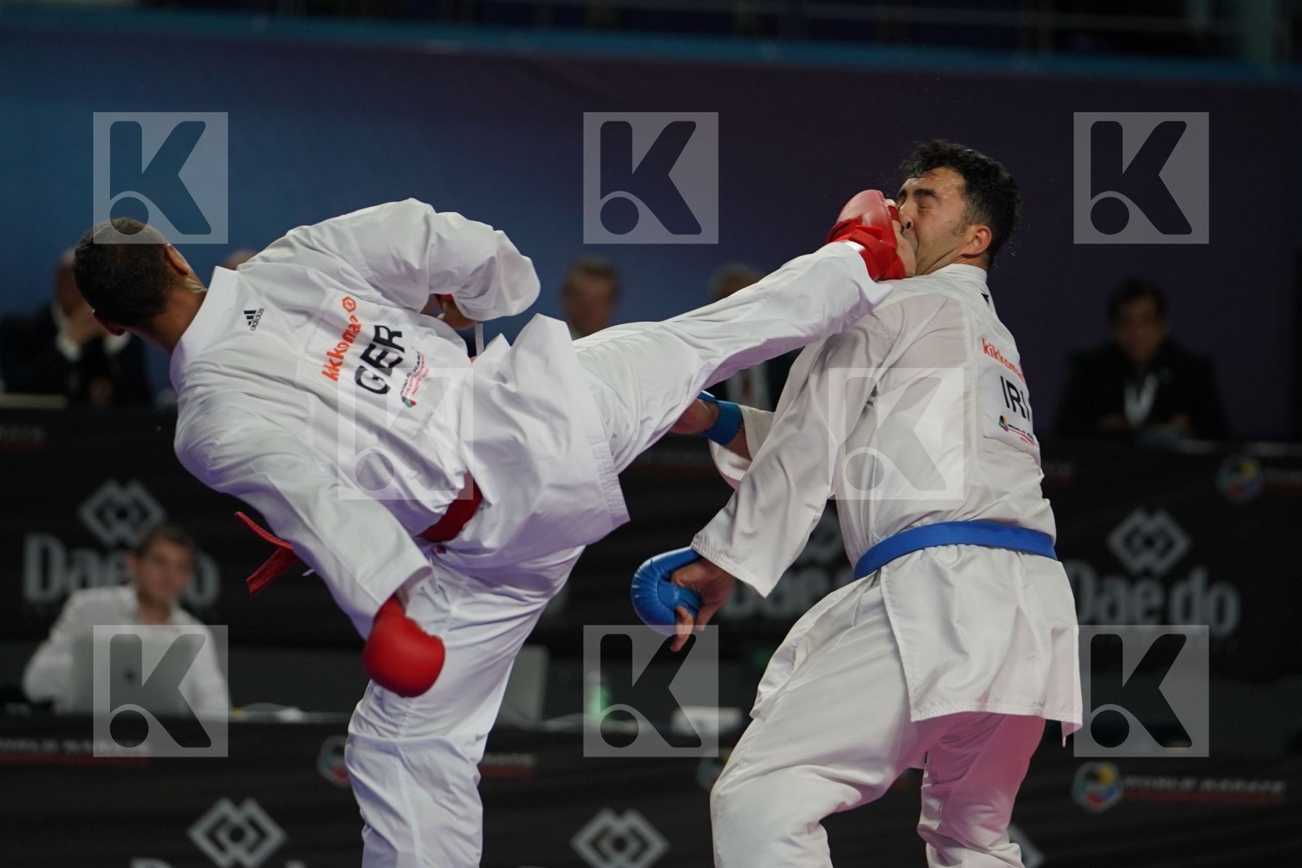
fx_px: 10343
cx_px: 651
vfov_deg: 4.8
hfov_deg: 7.2
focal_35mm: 286
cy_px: 434
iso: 1000
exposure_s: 1/1000
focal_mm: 191
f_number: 2.8
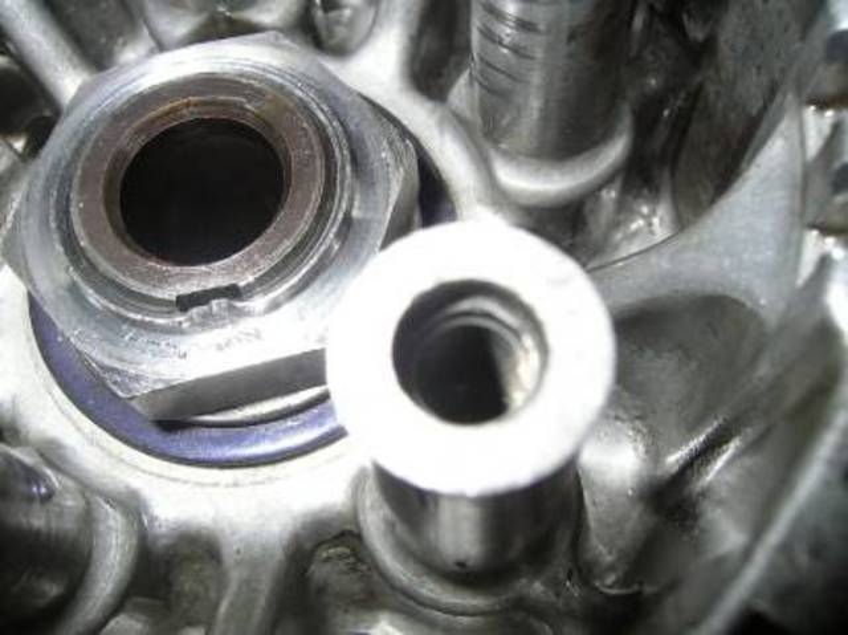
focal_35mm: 36
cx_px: 424
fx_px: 881
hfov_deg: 51.4
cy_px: 318
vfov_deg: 39.6
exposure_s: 1/30
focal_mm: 5.6
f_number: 4.8
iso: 100
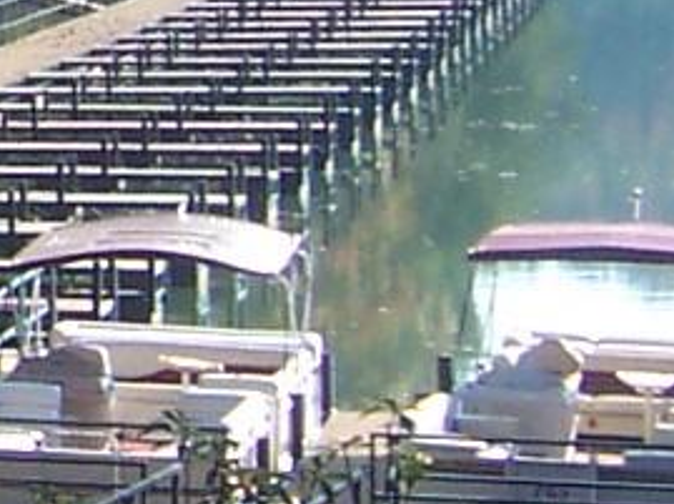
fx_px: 4317
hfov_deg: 8.3
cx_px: -854
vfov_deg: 6.5
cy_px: -399
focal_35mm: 222
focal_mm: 5.6
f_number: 4
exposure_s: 1/250
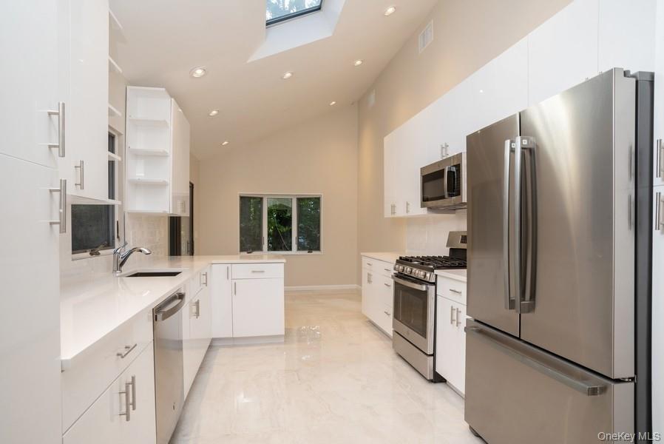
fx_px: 332
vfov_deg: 67.5
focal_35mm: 18
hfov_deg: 90.0
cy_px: 222
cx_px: 332
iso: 200
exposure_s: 1/20
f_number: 11
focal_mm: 18
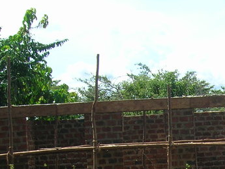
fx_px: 657
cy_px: 202
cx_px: 261
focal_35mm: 101
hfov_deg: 18.5
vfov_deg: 14.2
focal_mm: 5.7
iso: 50
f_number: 4.9
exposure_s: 1/255
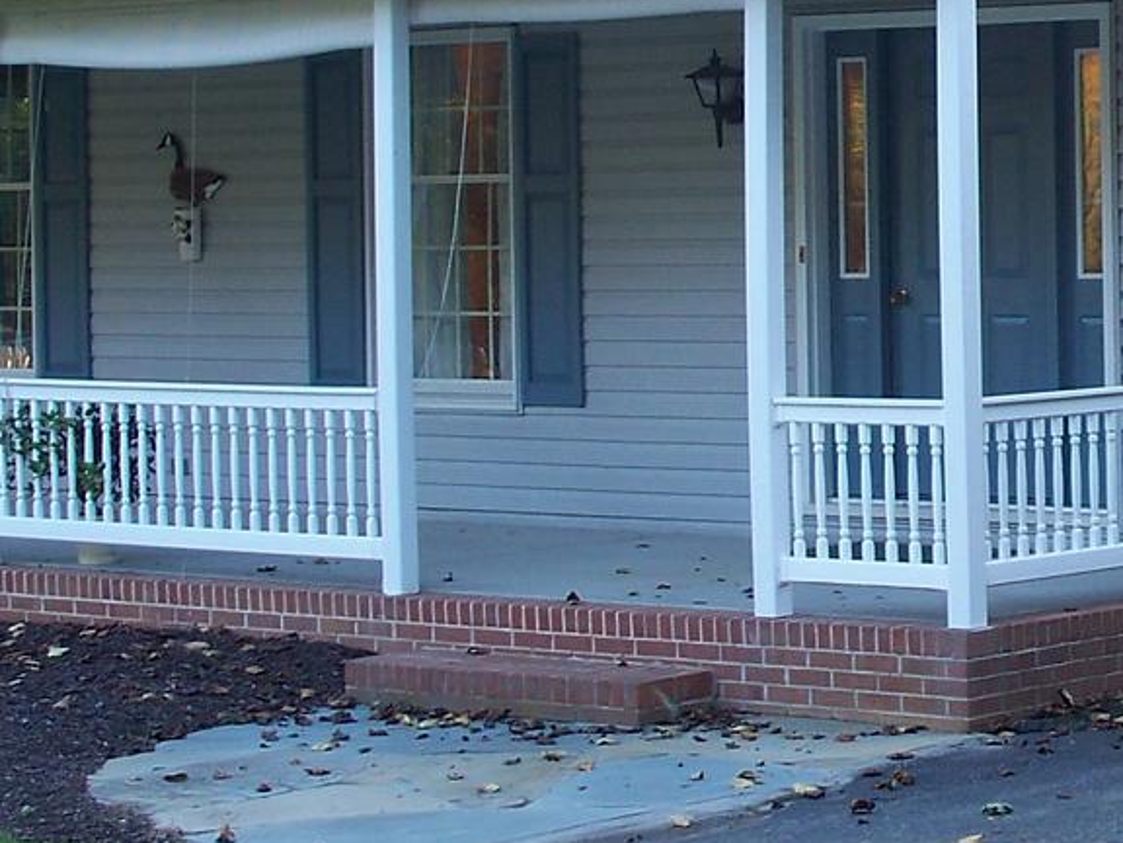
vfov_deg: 11.5
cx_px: 1248
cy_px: 49
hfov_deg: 15.0
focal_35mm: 128
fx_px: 4153
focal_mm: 7.54
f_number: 2.8
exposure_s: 1/60
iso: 64
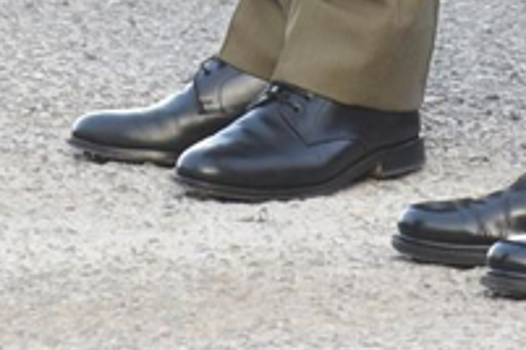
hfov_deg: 2.0
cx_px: 450
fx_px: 15092
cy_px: -935
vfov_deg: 1.3
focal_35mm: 1033
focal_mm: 130
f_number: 4
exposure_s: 1/160
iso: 220
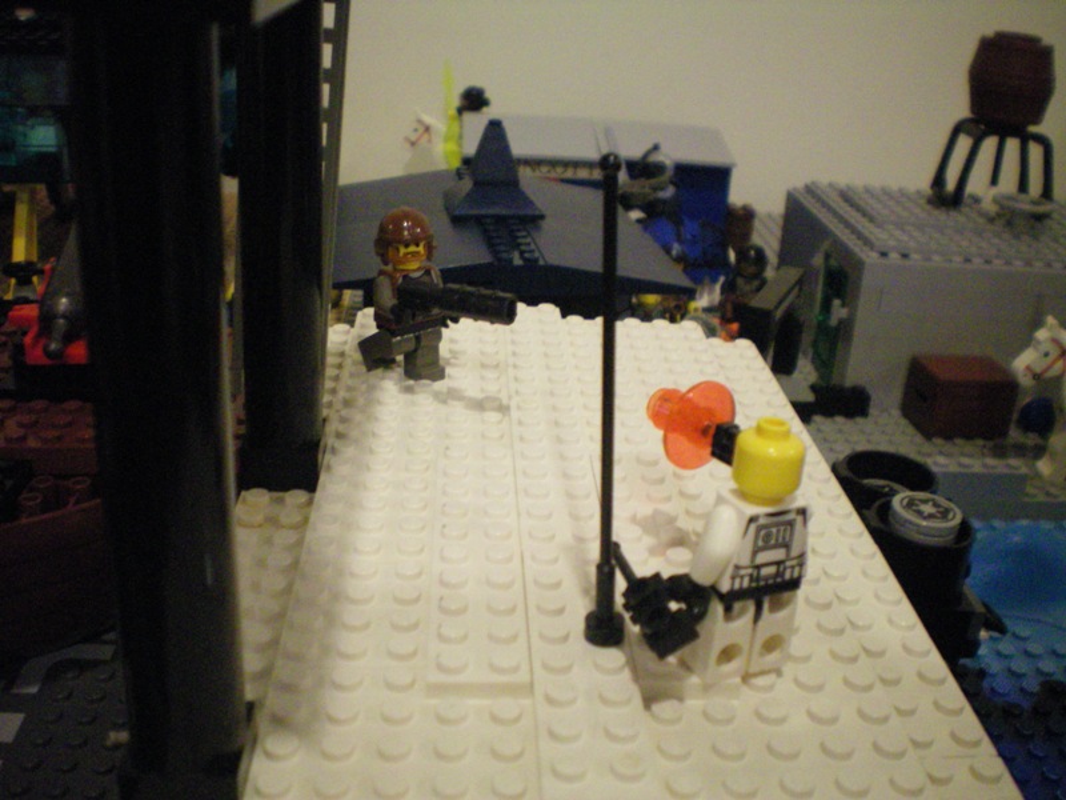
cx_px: 533
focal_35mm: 38
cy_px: 400
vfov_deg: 37.7
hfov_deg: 49.0
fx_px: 1170
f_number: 3.1
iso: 400
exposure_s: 1/30
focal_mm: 6.3
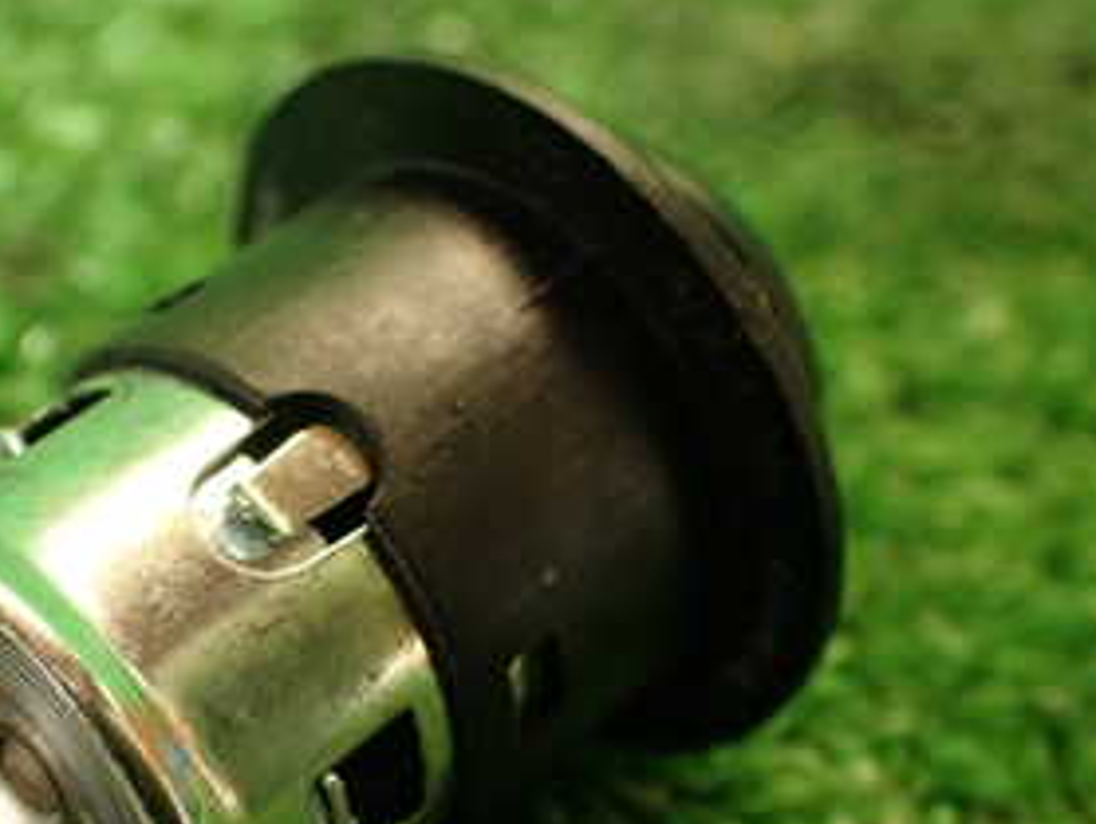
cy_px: 564
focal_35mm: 69
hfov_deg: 27.9
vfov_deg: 21.2
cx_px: 315
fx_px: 2187
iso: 250
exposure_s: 1/30
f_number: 2.4
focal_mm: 5.79
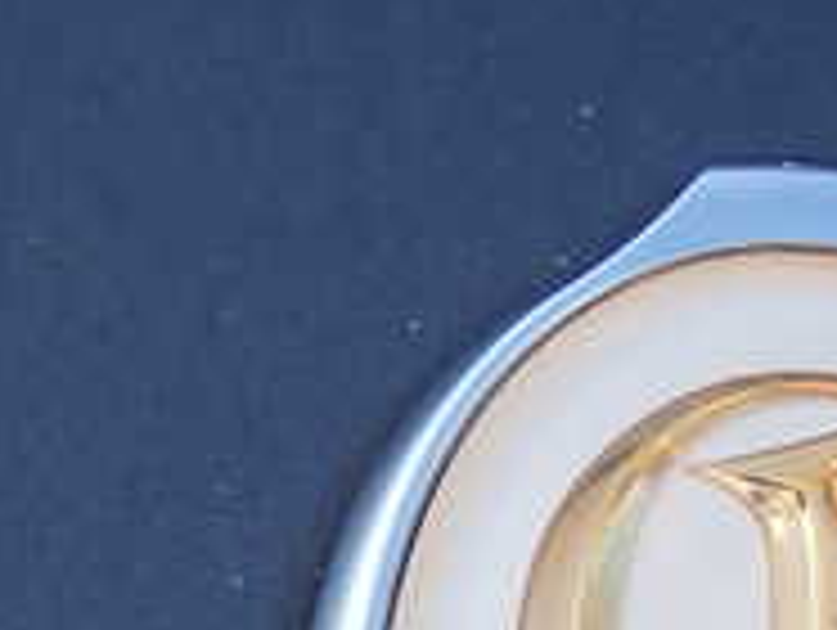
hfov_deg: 9.8
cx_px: 729
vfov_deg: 7.4
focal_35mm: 200
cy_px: 855
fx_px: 4842
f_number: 3.6
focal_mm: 11.09
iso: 100
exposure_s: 1/200
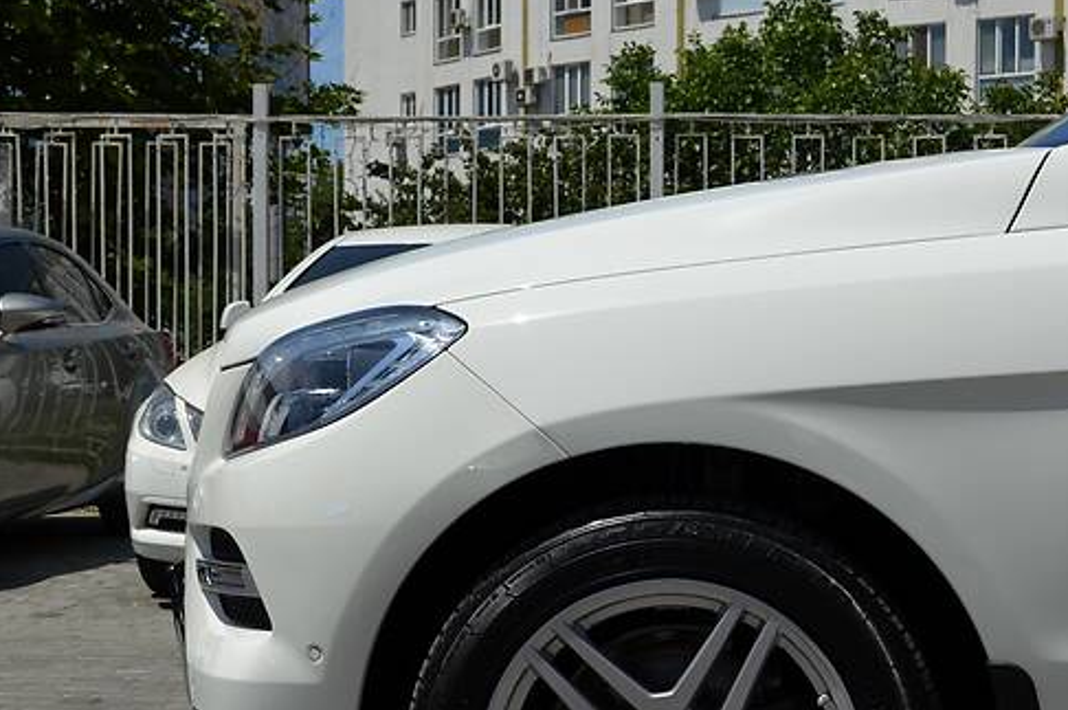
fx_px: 2489
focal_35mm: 84
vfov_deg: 16.2
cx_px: 732
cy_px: 488
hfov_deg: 24.1
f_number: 9
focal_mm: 34
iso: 100
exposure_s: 1/320
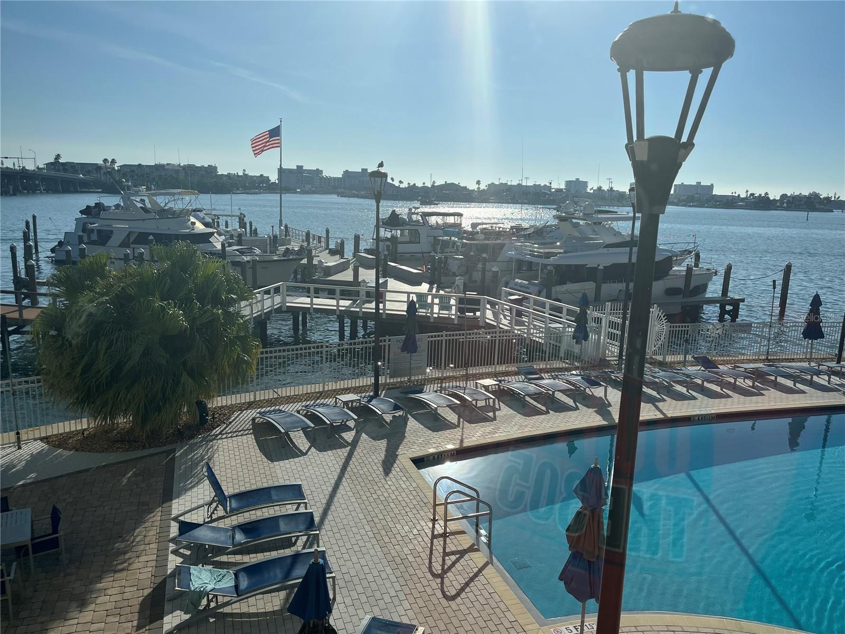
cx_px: 422
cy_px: 317
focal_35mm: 26
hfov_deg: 67.3
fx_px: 635
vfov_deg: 53.1
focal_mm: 5.1
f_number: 1.6
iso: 50
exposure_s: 1/5848
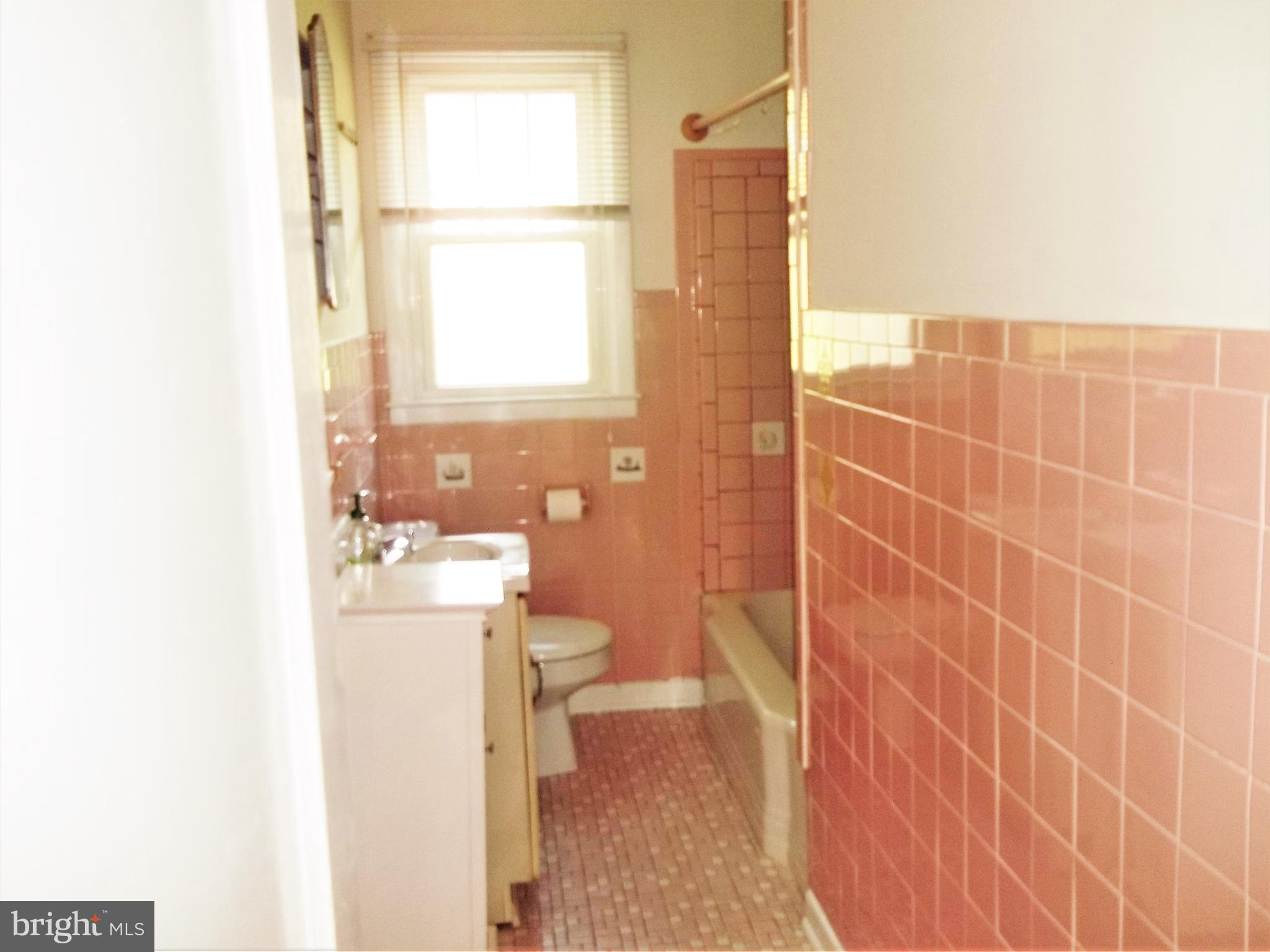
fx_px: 1174
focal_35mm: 32
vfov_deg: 44.1
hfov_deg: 56.8
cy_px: 476
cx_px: 635
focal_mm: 5.7
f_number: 2.9
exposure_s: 1/30
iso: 80
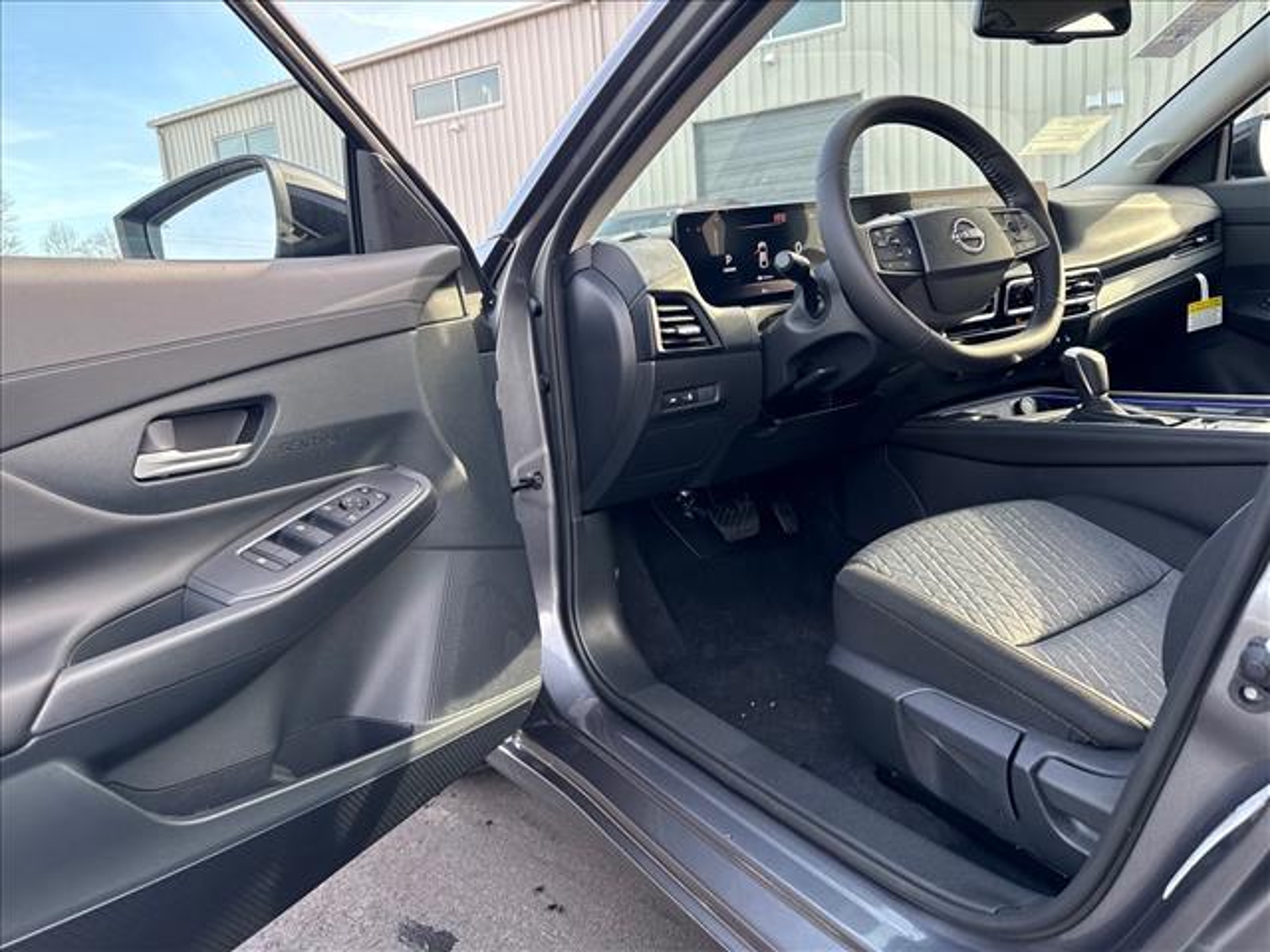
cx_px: 635
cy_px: 476
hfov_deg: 71.6
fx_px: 881
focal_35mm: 24
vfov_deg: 56.8
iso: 64
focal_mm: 6.76
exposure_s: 1/185
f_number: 1.78
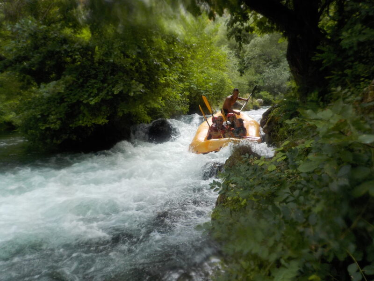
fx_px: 324
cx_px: 187
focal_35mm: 30
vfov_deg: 46.8
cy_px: 140
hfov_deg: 60.0
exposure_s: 1/100
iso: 125
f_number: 3.3
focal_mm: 4.1
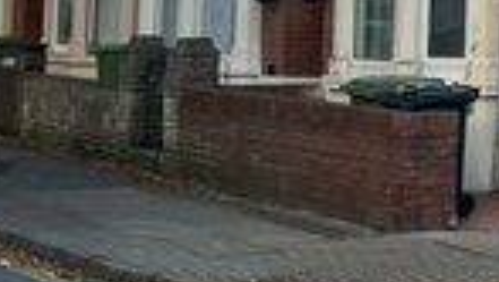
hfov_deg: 14.8
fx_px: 1788
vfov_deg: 8.7
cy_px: -172
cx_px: 730
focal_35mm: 135
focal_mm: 5.1
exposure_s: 1/563
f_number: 1.6
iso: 50
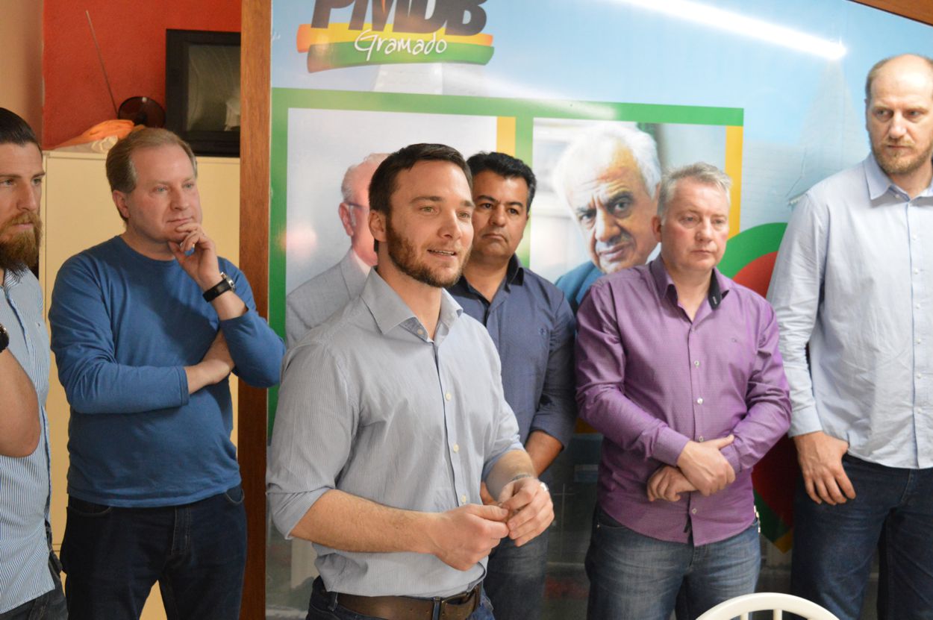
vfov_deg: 30.8
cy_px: 310
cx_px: 466
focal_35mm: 44
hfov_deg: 45.0
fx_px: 1126
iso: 3200
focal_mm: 29
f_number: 6.3
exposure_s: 1/100
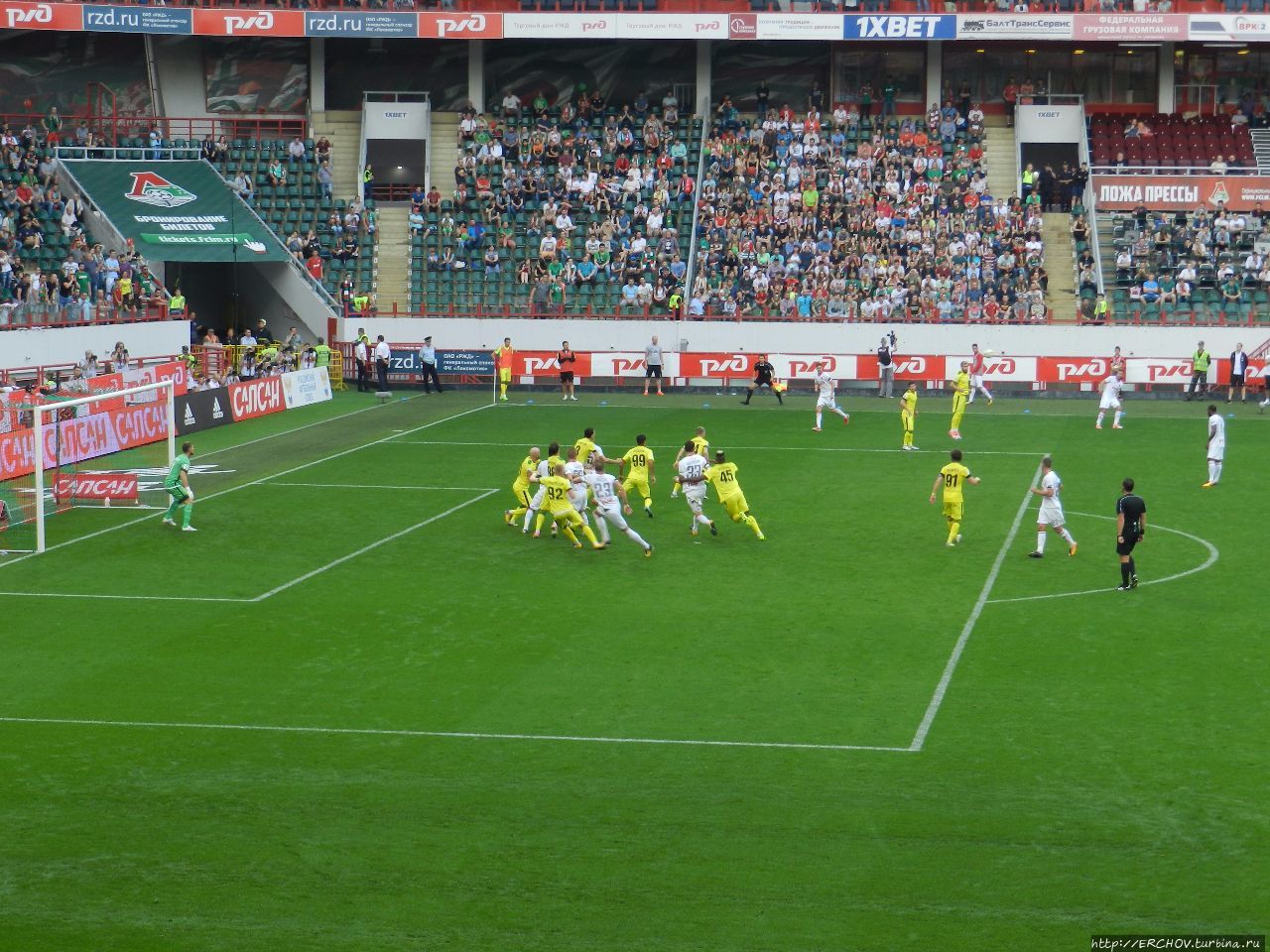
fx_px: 3082
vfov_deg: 17.6
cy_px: 476
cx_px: 635
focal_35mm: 84
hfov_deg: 23.3
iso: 160
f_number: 4.4
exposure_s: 1/100
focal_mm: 14.9
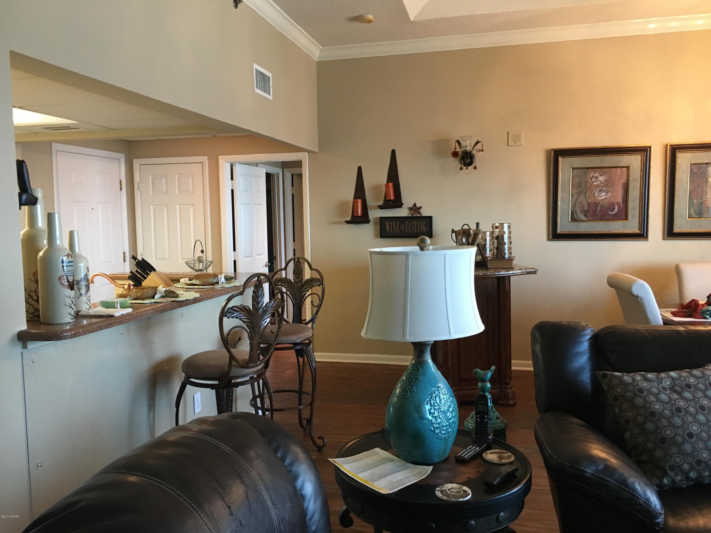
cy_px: 266
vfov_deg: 48.2
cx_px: 356
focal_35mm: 29
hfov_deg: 61.7
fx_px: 596
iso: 160
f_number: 2.2
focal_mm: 4.15
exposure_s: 1/30
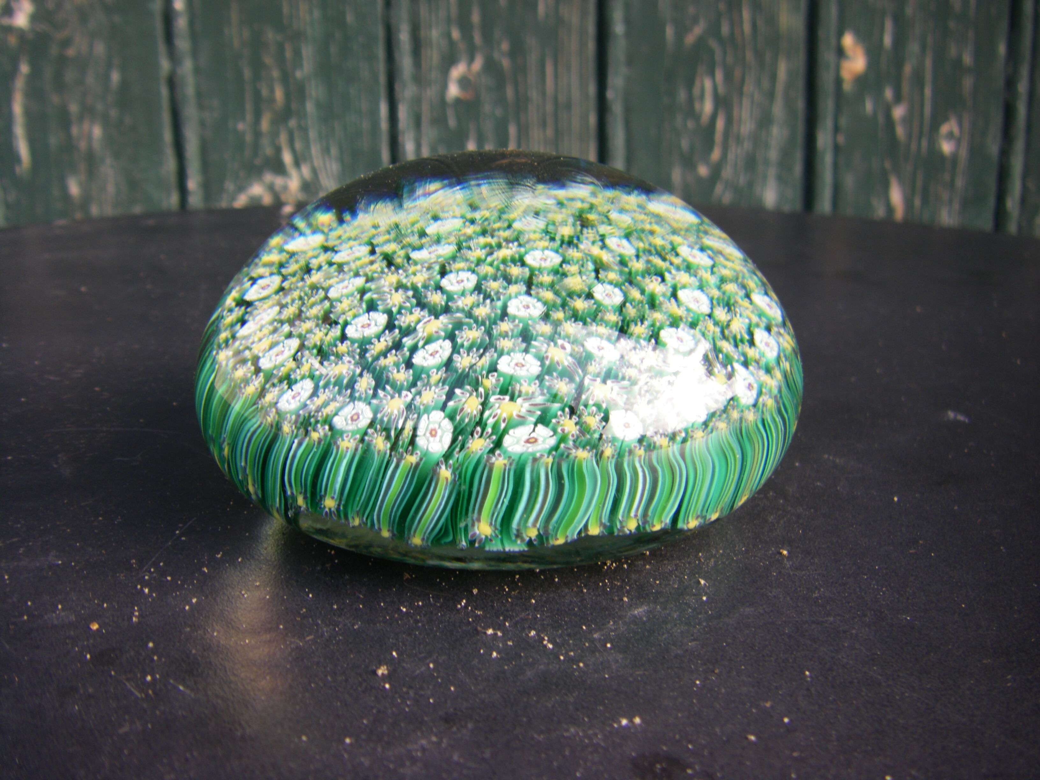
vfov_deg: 37.7
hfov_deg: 49.0
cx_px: 520
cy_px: 390
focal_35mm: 38
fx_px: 1142
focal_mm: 6.3
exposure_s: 1/80
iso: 64
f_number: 3.5
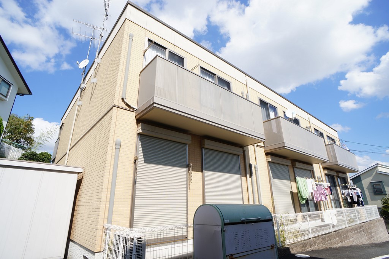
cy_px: 130
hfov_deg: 73.8
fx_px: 259
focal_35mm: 24
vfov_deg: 53.0
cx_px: 194
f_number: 13
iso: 100
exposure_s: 1/60
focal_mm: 16
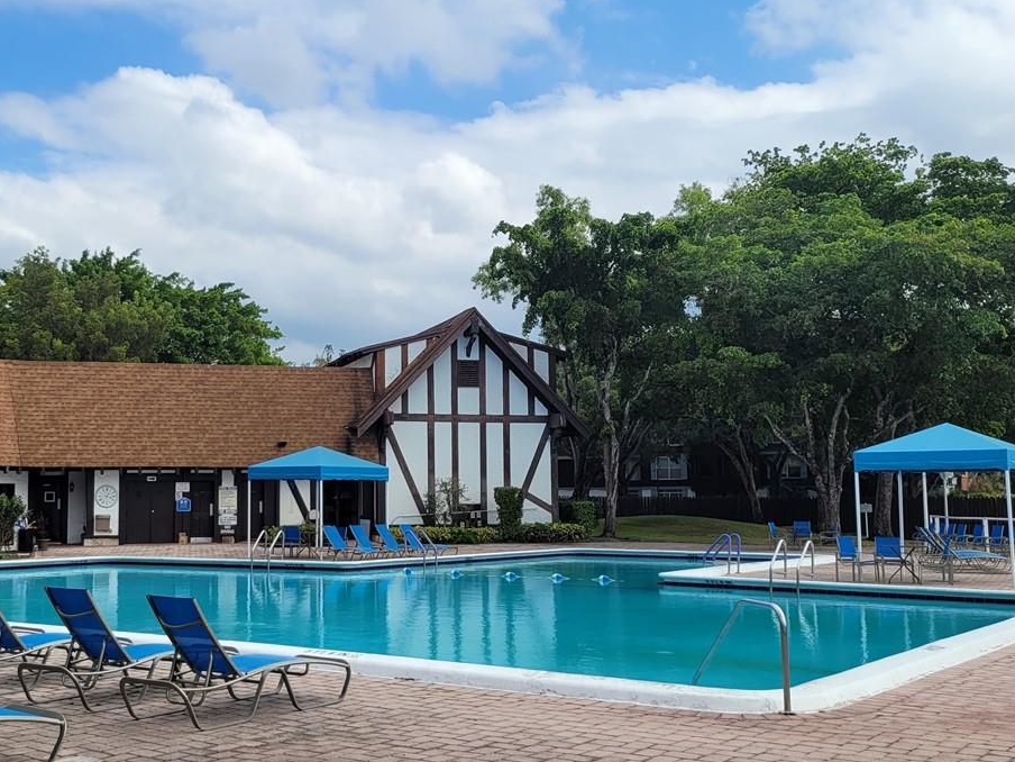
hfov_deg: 40.7
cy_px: 374
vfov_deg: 31.5
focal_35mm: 46
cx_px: 333
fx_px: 1349
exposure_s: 1/2767
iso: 40
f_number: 1.8
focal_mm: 5
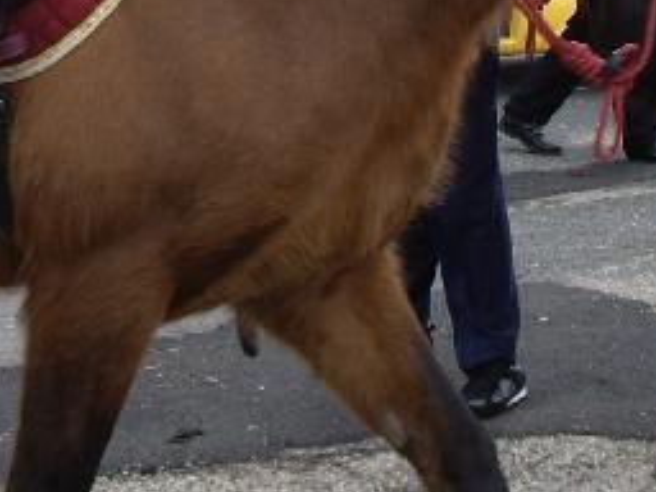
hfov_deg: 14.9
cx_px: 318
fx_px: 2502
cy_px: -313
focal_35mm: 132
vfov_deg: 10.7
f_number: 2.8
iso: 64
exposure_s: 1/160
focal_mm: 7.9
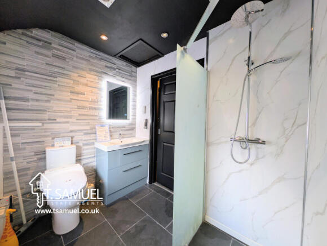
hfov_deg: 110.4
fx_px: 114
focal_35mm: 12
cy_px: 123
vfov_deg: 94.7
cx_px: 164
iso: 97
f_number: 1.95
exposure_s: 1/74.5
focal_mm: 2.23
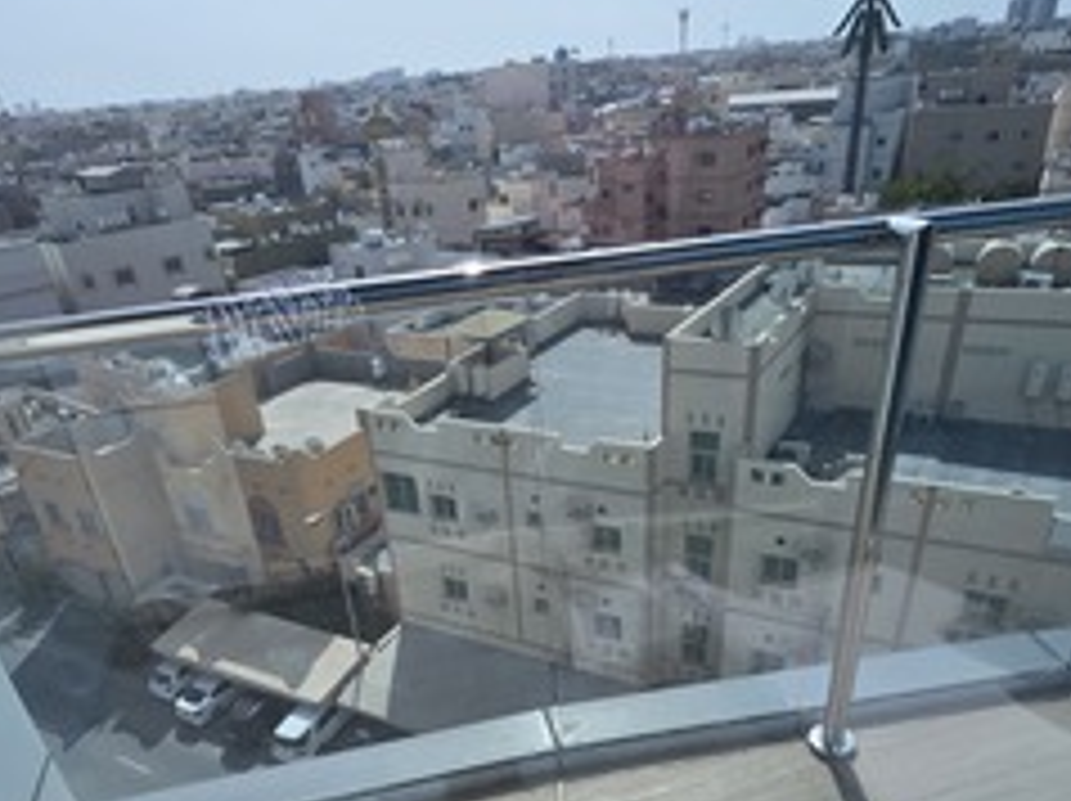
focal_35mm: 25
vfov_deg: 51.7
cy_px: 628
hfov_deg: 69.4
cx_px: 515
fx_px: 773
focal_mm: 2.2
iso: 40
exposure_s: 1/1202
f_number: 1.9
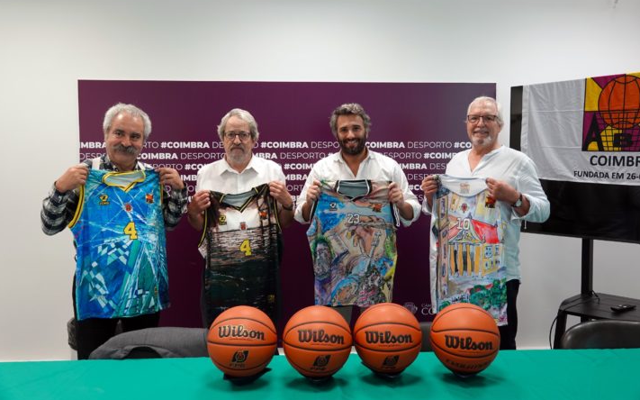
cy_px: 189
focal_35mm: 32
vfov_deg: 39.4
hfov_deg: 59.7
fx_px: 558
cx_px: 320
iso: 320
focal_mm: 11.51
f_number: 2.8
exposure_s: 1/40
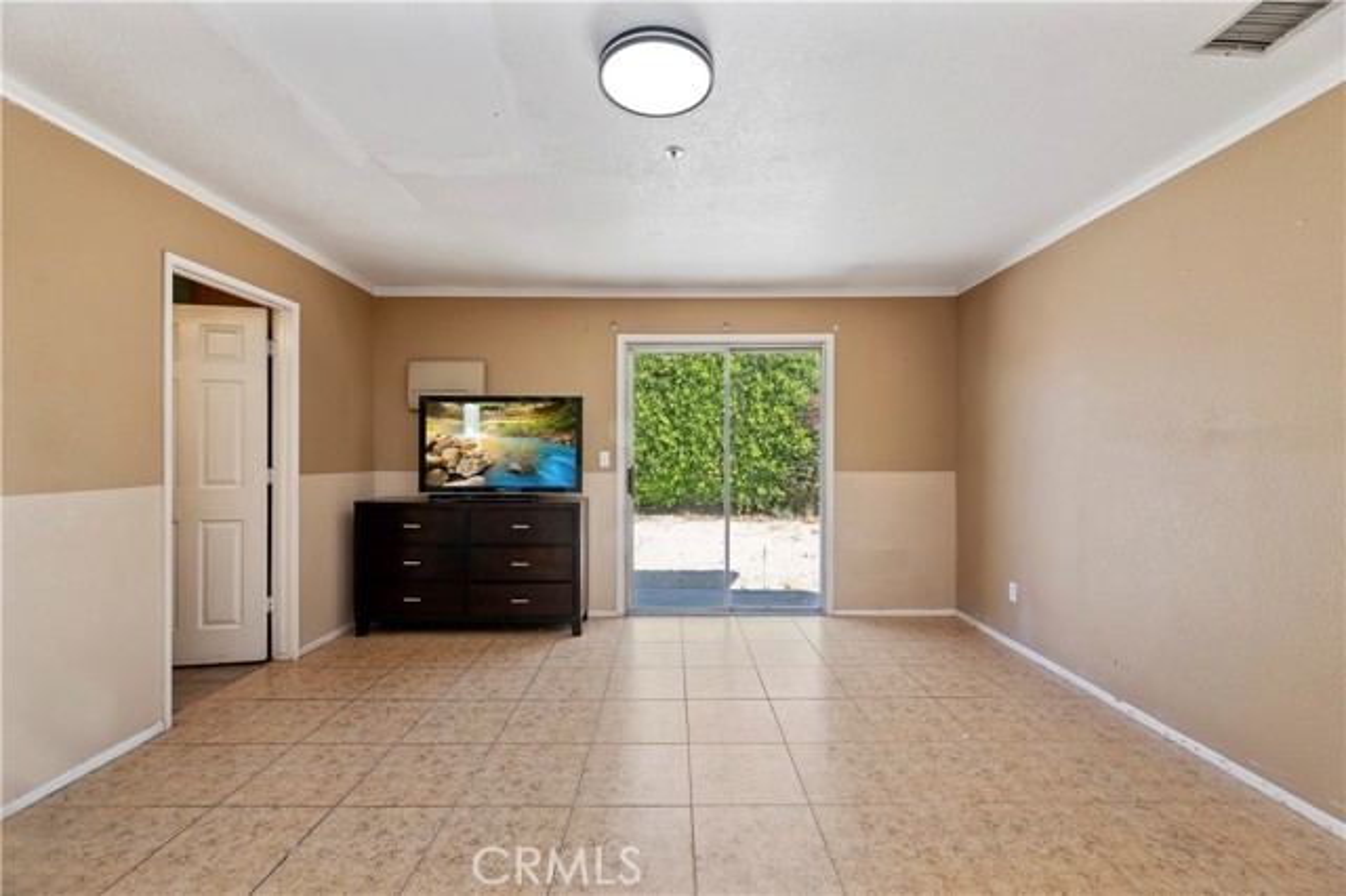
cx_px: 673
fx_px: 523
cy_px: 448
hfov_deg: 104.3
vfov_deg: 81.1
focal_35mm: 14
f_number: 10
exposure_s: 1/20
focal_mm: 14
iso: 500
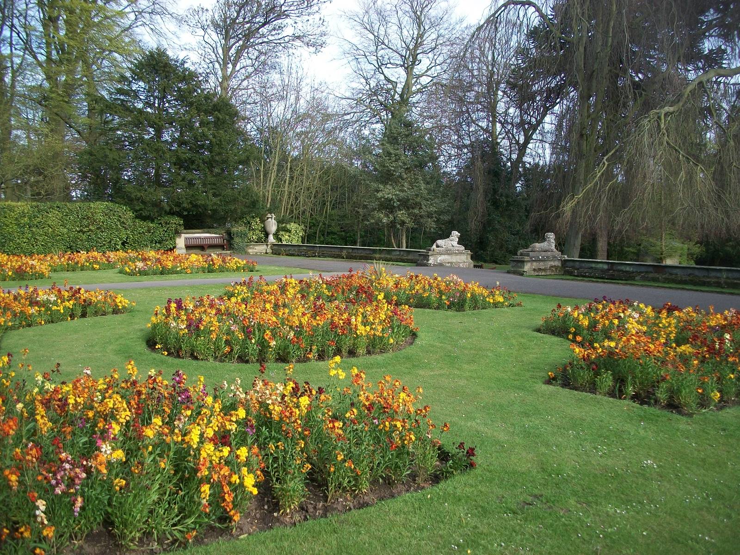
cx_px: 370
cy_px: 278
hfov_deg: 56.8
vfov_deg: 44.2
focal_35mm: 32
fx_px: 684
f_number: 2.9
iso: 111
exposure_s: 1/500
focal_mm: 5.7
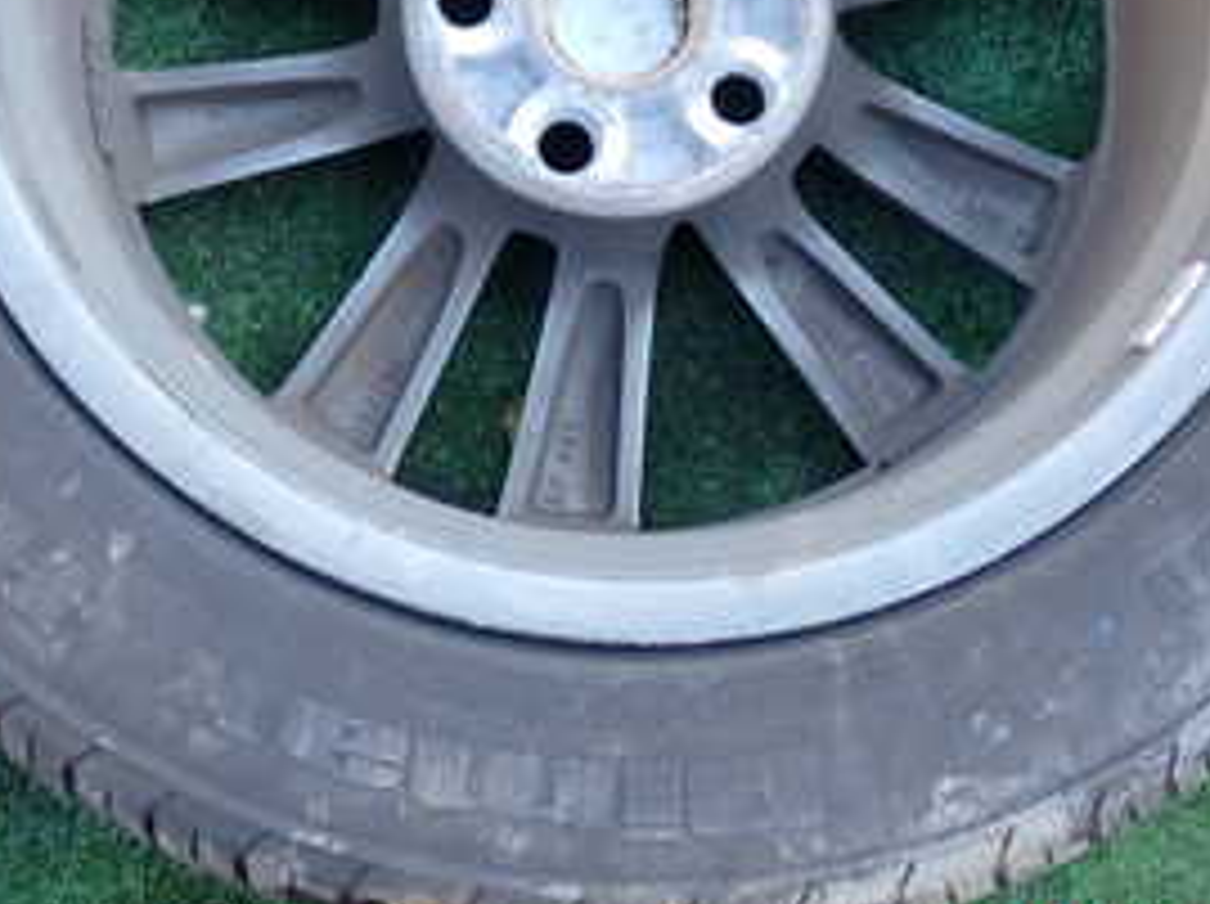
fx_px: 2339
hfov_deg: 29.0
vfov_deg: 21.1
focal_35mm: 67
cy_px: 4
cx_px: 639
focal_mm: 5.4
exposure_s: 1/60
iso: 160
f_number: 2.3
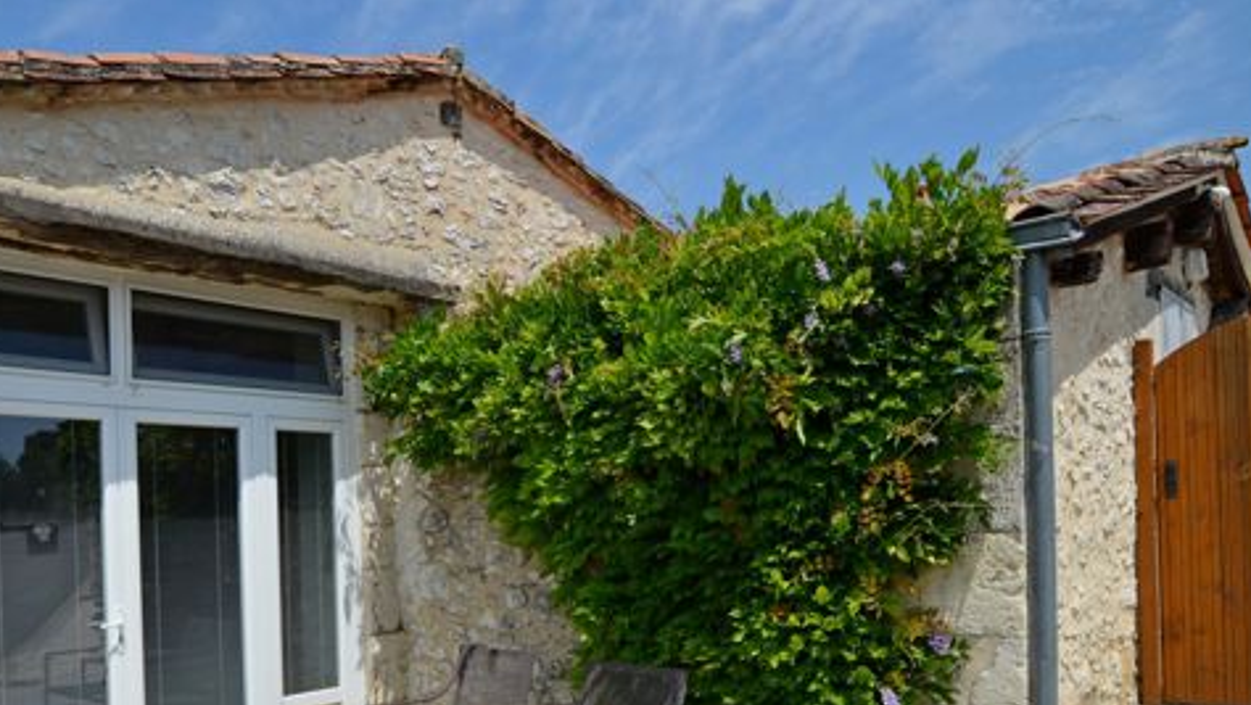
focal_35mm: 28
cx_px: 490
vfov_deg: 40.4
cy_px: 528
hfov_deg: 67.1
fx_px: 929
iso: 100
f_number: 9
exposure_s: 1/320
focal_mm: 12
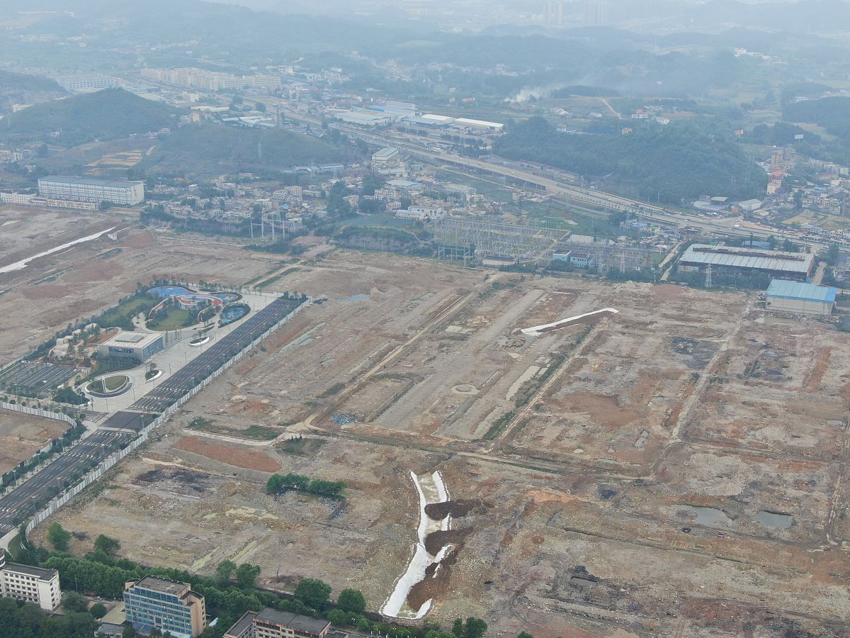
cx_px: 425
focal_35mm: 48
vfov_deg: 30.3
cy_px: 319
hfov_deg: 39.7
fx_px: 1179
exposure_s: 1/320
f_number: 3.8
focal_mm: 8.6
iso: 100
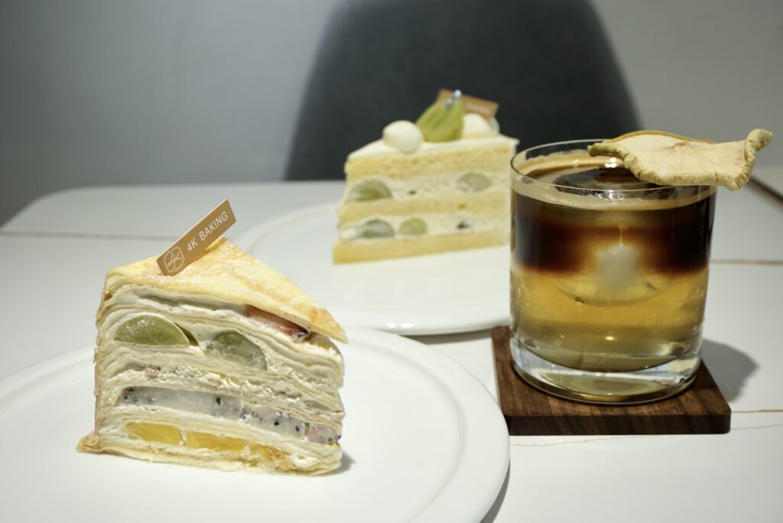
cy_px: 262
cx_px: 392
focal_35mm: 42
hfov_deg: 46.4
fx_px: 914
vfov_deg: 31.9
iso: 160
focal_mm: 28
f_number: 4.5
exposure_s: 1/60
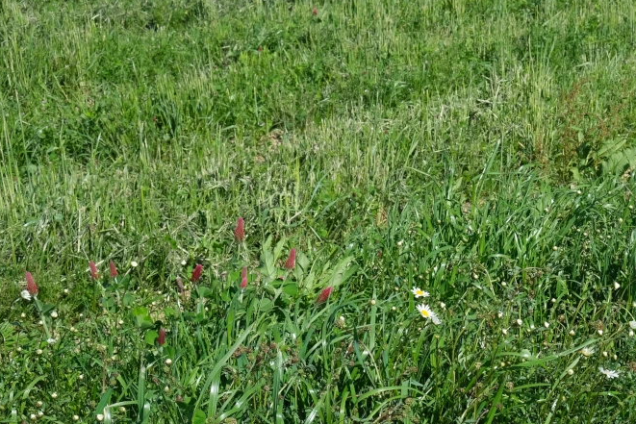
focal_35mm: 69
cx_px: 565
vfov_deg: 19.4
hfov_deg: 28.2
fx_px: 1219
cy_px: 382
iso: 160
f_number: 7.1
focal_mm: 25.4
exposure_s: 1/340
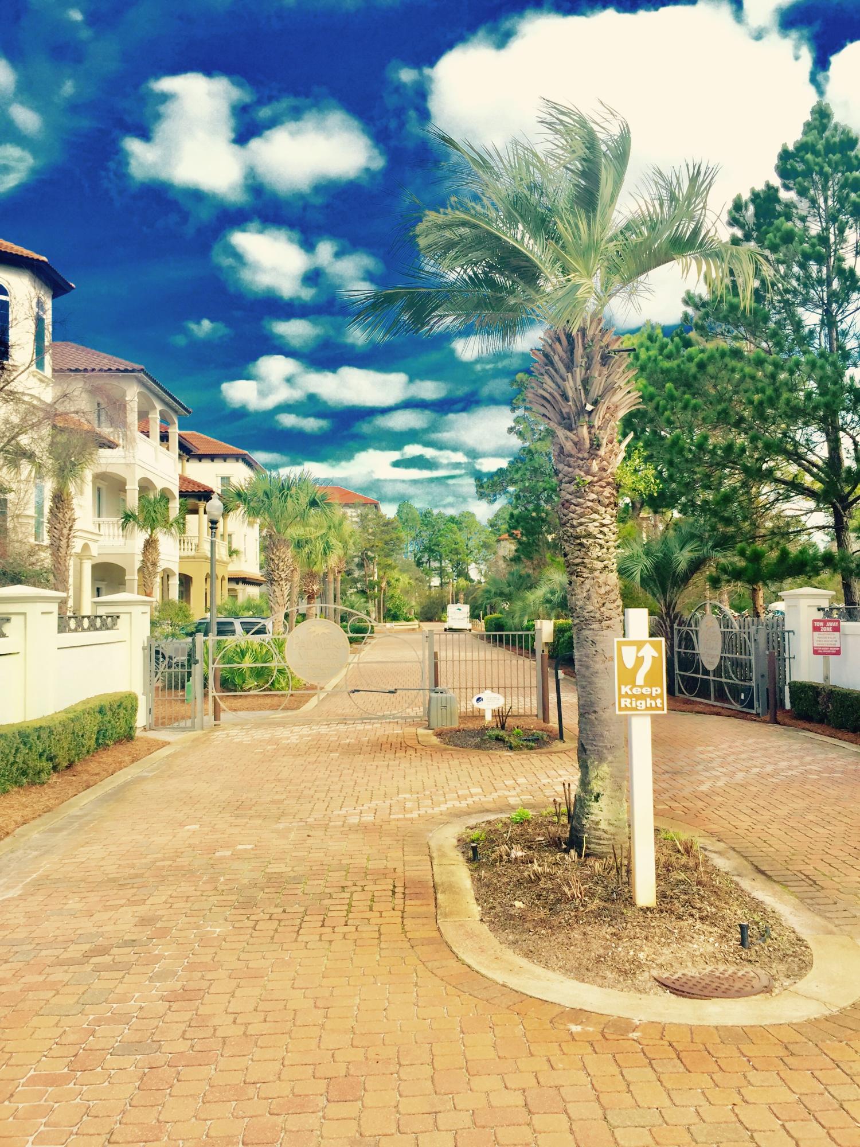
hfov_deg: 48.2
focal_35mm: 29
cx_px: 430
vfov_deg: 61.7
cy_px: 574
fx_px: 961
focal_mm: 4.15
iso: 32
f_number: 2.2
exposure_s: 1/920
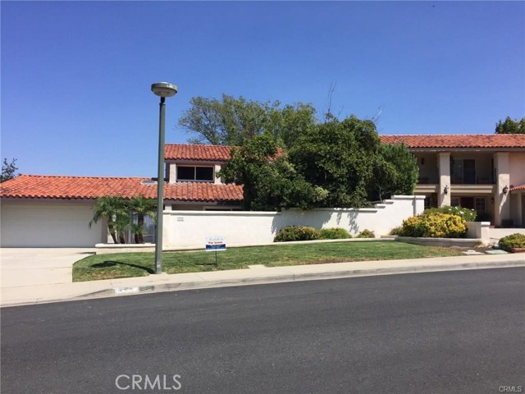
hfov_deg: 61.7
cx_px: 262
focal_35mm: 29
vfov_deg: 48.2
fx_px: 440
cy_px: 197
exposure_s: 1/2198
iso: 32
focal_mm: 4.15
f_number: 2.2
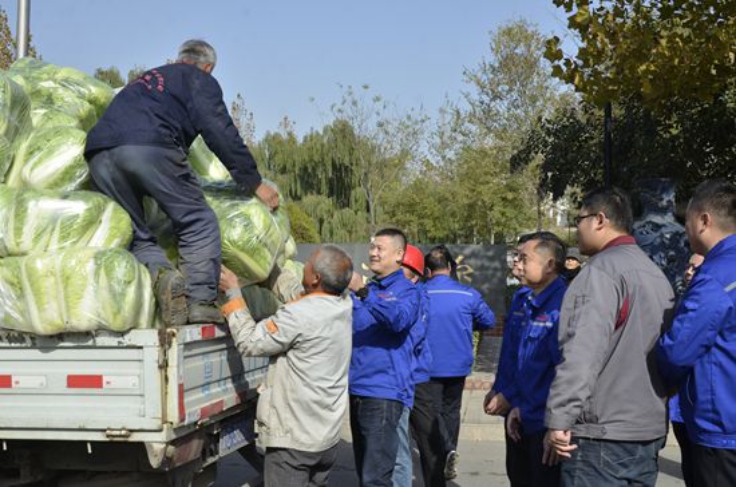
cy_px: 244
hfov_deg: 46.5
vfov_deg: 31.7
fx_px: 857
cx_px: 368
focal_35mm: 42
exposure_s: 1/500
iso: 320
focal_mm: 28
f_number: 11
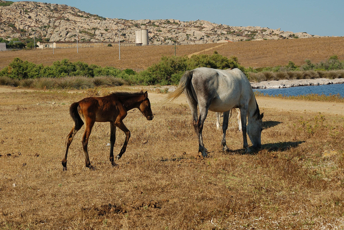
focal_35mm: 78
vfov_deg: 17.5
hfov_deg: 26.0
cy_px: 115
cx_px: 172
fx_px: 745
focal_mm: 52
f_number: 8
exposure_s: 1/500
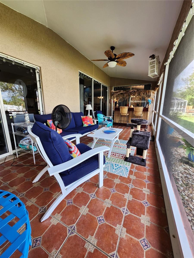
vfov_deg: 106.2
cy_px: 129
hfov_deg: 89.9
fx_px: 97
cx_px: 97
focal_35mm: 13
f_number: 2.2
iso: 50
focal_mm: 1.74
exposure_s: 1/60
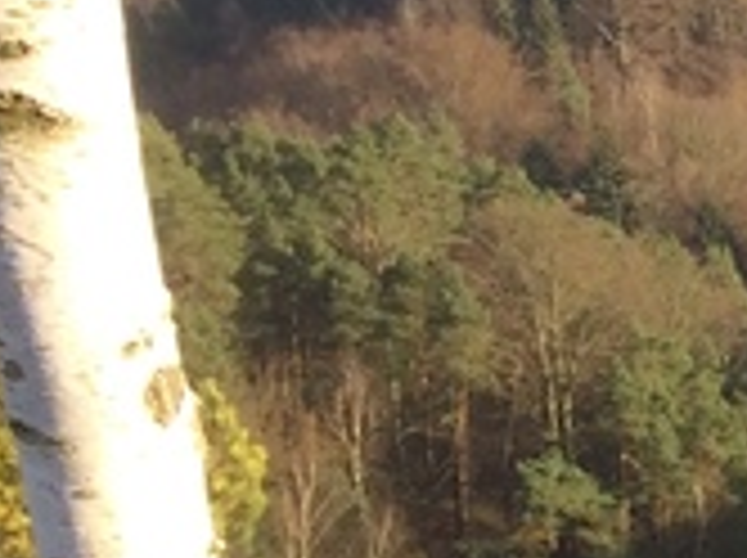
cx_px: 2246
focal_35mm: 179
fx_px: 3857
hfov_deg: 9.0
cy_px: 639
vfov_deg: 8.2
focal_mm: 4.15
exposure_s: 1/533
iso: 32
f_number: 2.2
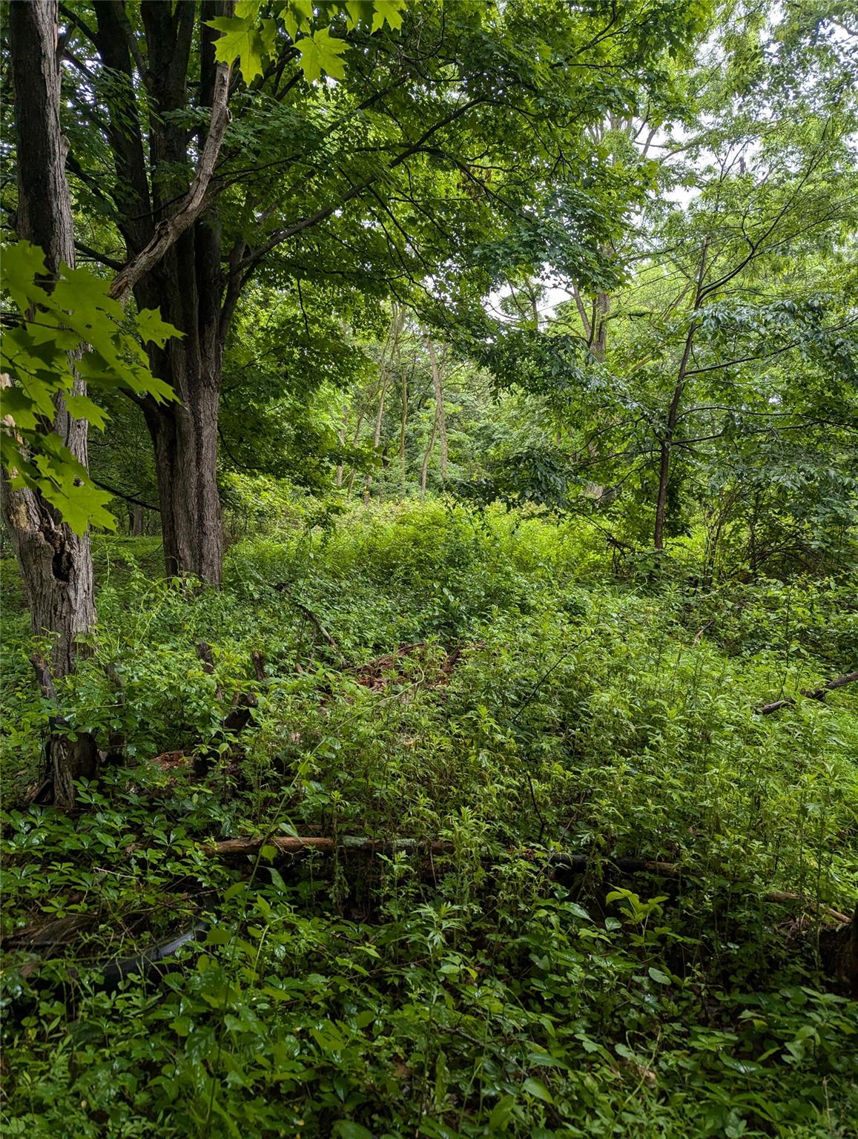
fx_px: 791
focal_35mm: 24
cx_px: 429
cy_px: 570
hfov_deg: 56.9
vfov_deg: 71.5
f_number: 1.85
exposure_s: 1/216
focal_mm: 6.81
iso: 55
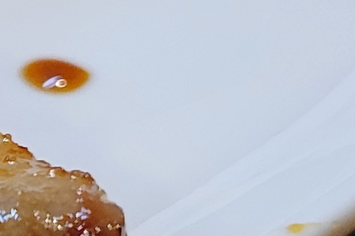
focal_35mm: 180
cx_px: -333
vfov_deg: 7.6
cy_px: 188
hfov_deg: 10.6
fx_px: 1775
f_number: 1.8
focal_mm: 5.4
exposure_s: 1/120
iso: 320
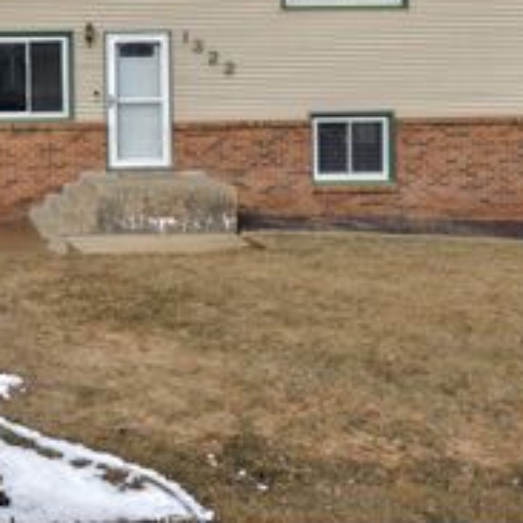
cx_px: -3
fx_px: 991
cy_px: 81
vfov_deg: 28.7
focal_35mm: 58
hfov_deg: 27.8
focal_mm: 8.67
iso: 160
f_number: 1.8
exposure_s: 1/4000
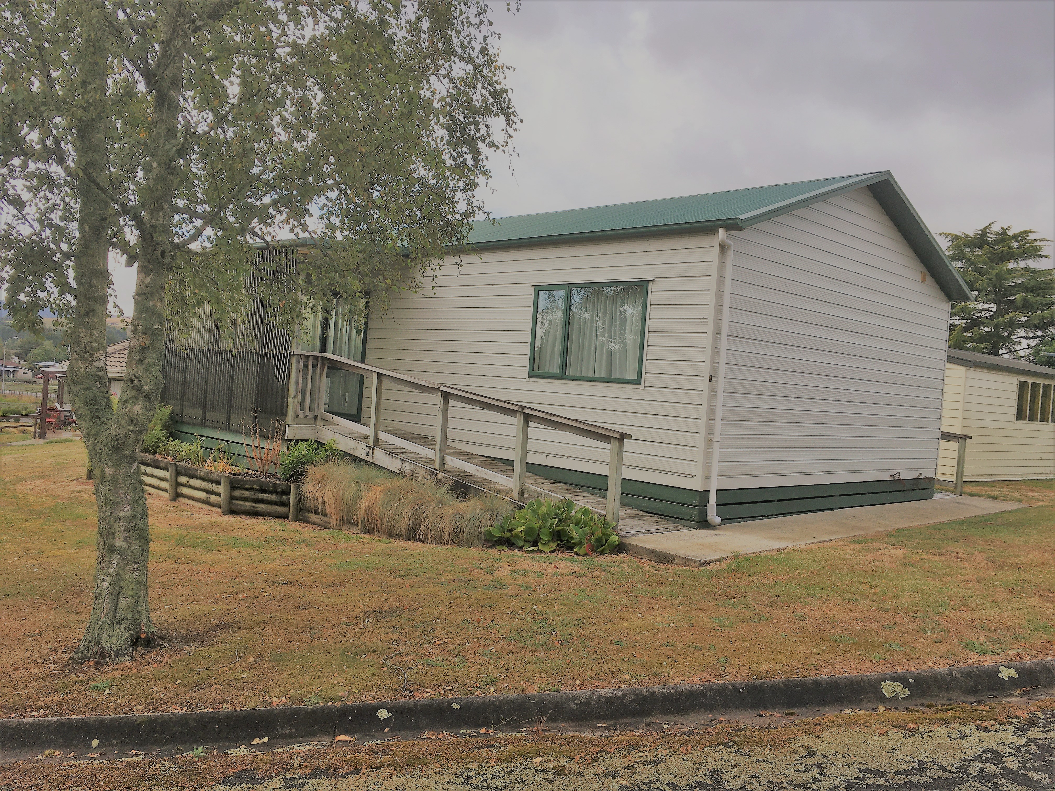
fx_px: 884
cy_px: 396
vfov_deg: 48.2
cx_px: 528
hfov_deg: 61.7
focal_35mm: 29
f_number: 2.2
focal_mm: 4.15
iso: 25
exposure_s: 1/1261
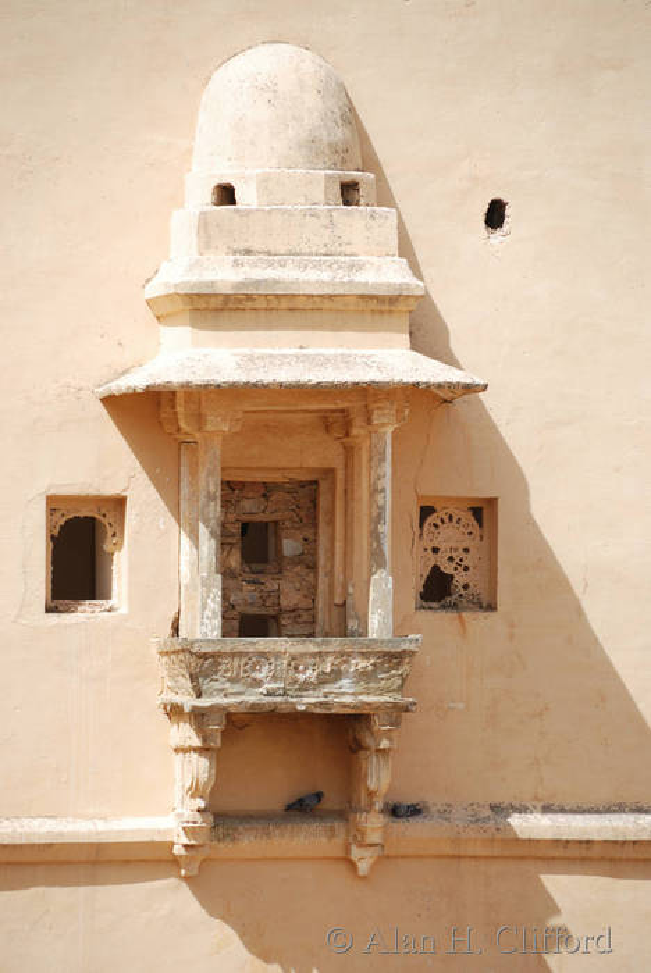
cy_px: 486
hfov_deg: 4.6
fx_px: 8121
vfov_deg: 6.9
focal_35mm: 300
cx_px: 326
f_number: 5.6
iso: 100
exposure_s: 1/250
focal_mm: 200
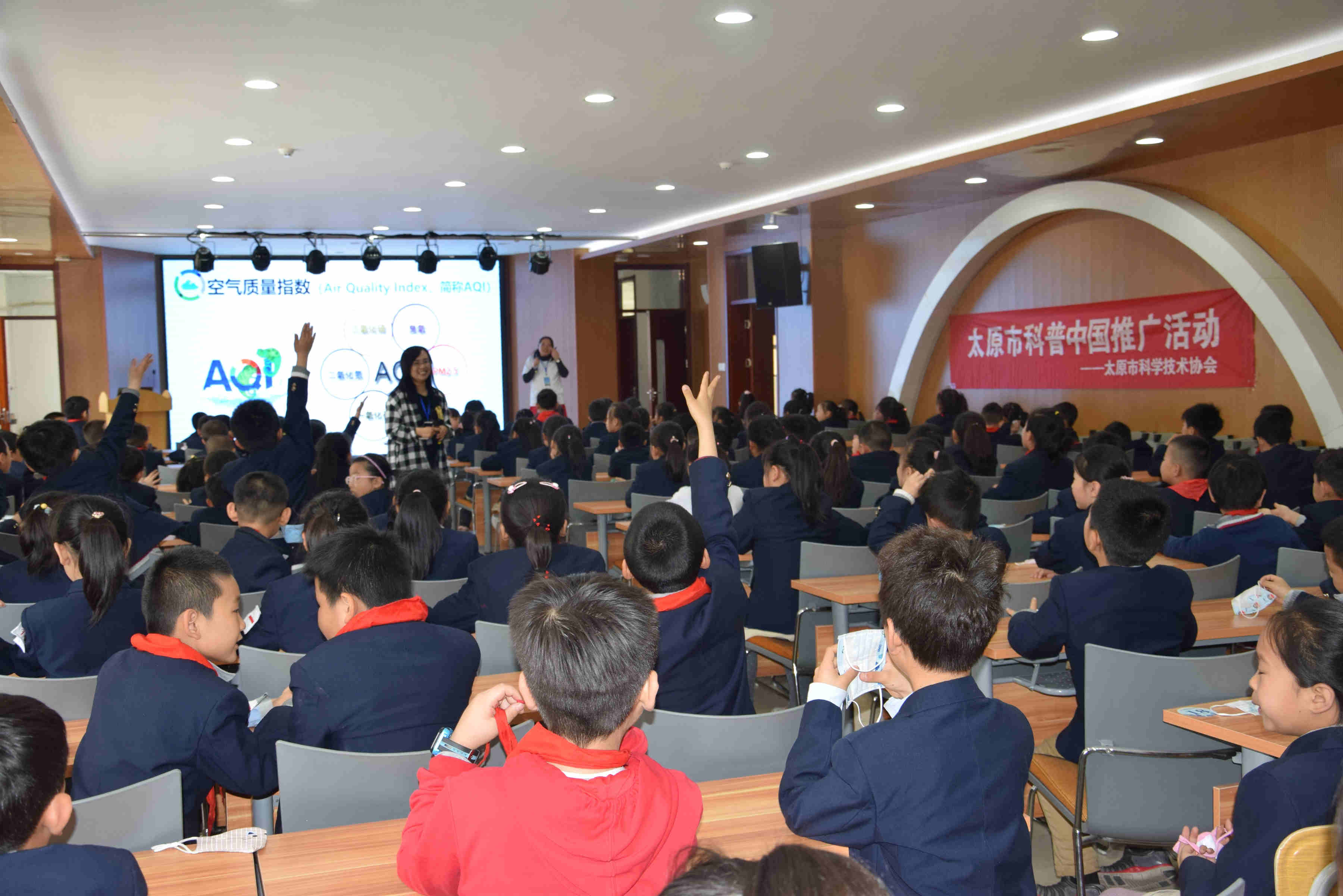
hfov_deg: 49.6
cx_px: 672
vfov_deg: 34.2
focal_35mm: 39
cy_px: 448
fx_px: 1455
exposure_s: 1/125
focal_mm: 26
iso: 800
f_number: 5.6
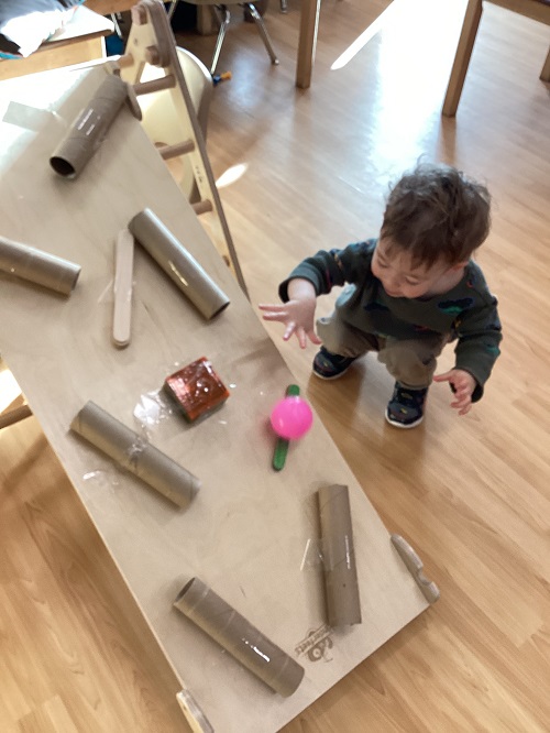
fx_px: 656
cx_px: 275
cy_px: 366
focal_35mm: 31
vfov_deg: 58.3
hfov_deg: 45.5
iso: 100
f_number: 2.4
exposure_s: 1/60
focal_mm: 3.3
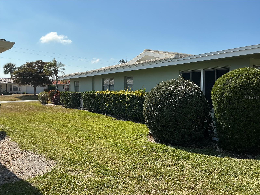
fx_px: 218
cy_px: 98
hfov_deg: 61.7
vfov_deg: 48.2
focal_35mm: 29
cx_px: 130
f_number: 1.8
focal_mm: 3
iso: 25
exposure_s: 1/2959
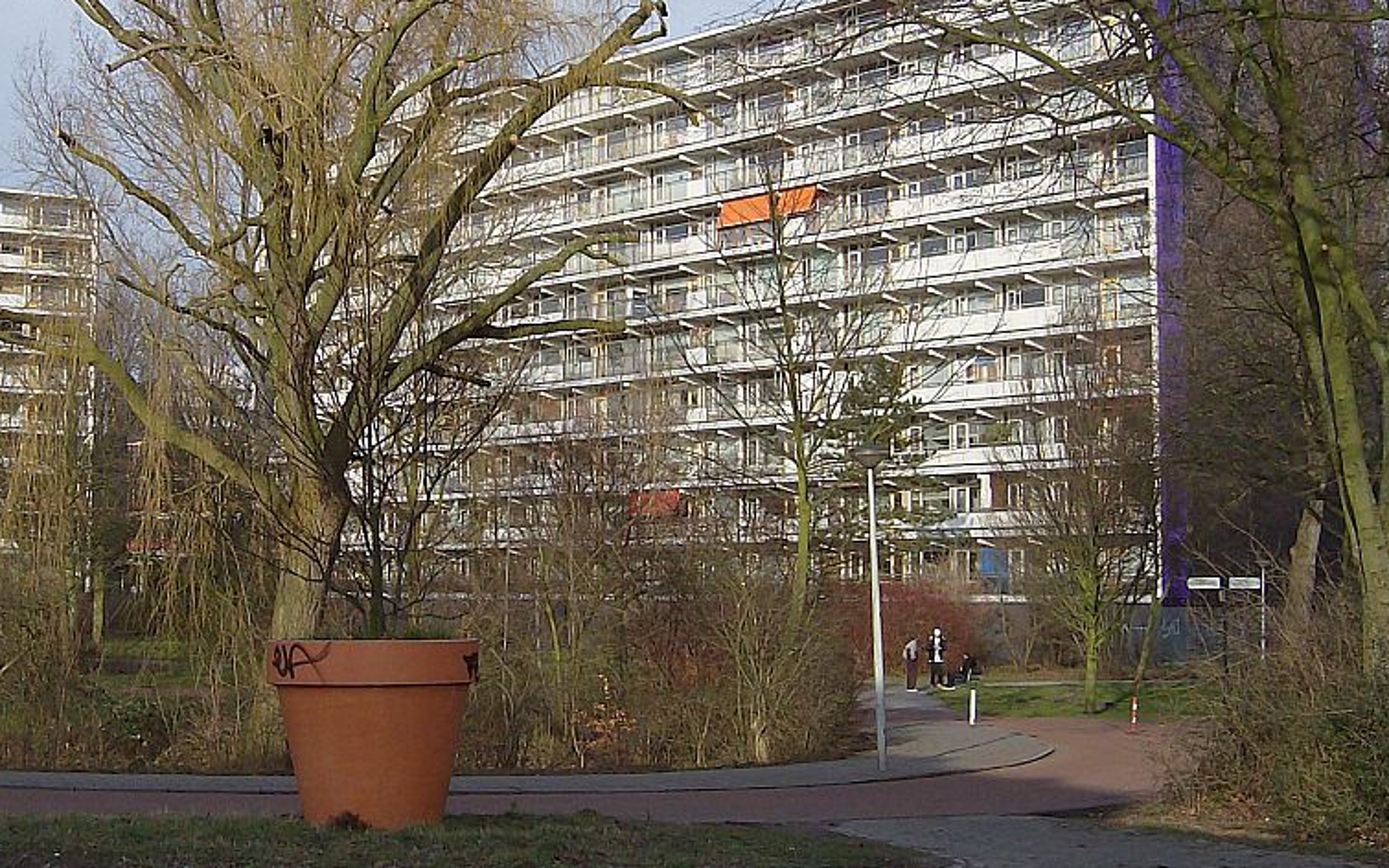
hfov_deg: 30.9
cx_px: 510
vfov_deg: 19.7
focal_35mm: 66
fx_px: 2499
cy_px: 308
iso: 100
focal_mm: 7.7
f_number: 5.1
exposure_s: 1/432
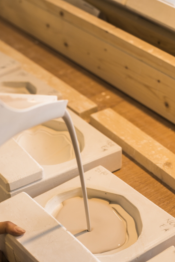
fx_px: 568
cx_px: 68
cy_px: 193
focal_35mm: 78
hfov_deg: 17.5
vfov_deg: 25.7
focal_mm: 50
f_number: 4
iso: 400
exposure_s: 1/125
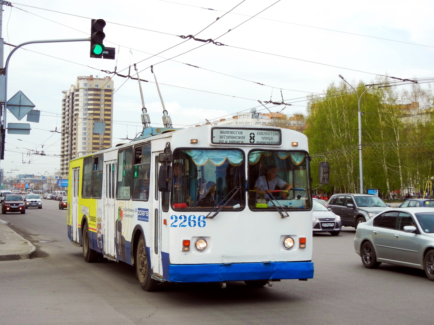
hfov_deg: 32.7
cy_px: 162
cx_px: 217
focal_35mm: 59
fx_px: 740
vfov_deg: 24.8
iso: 160
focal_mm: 10.6
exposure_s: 1/566
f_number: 4
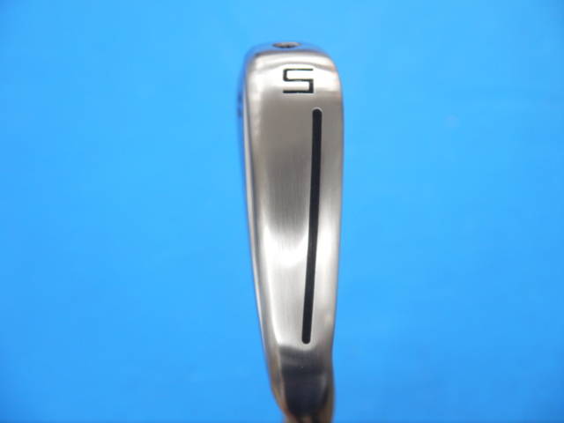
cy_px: 212
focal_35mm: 84
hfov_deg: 23.3
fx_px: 1369
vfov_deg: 17.6
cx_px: 282
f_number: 5.6
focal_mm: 42
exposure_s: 1/80
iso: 640
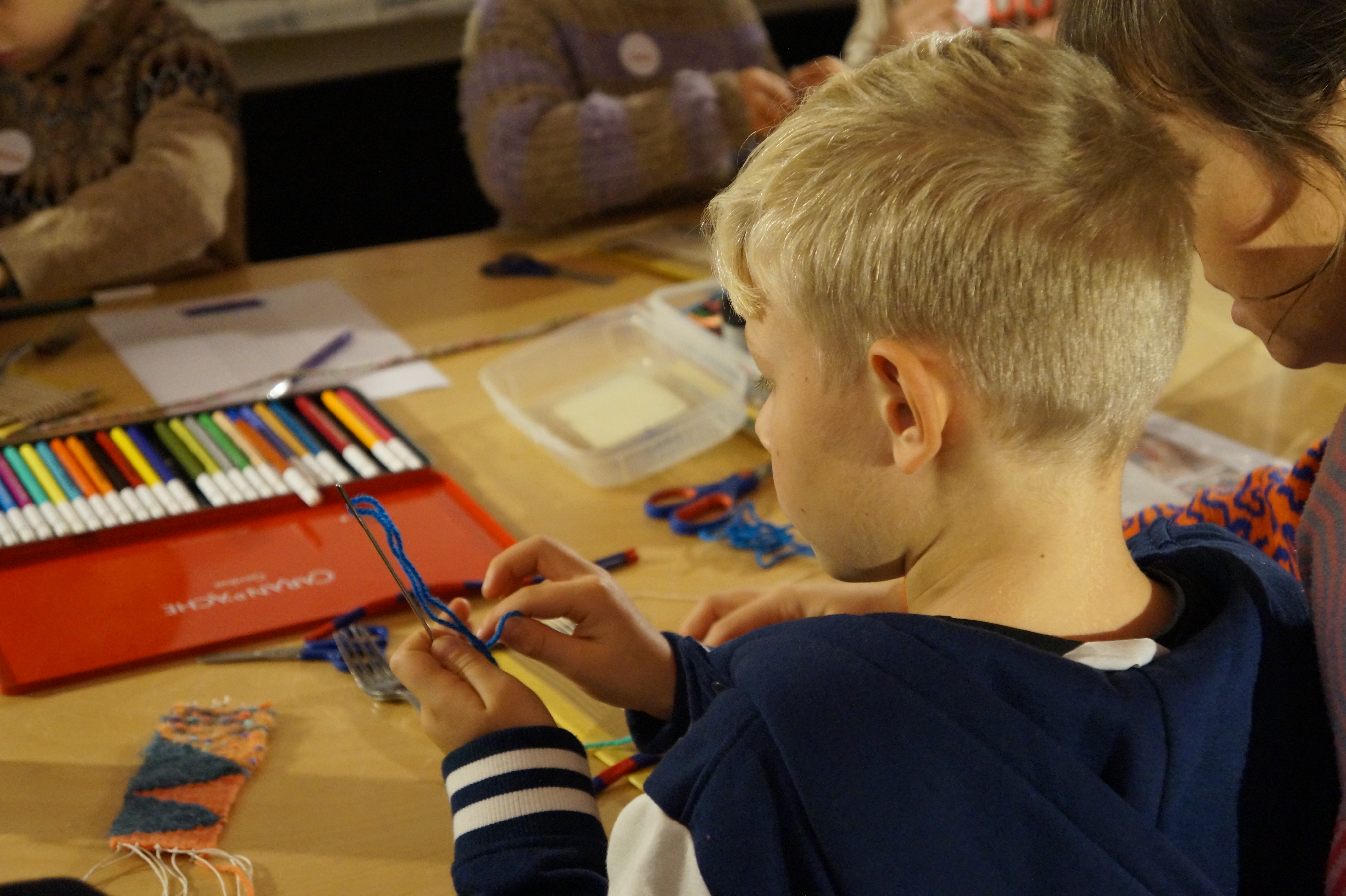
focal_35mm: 63
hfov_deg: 31.9
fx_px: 2354
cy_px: 448
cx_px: 673
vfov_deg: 21.5
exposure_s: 1/80
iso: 3200
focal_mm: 42
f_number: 4.5
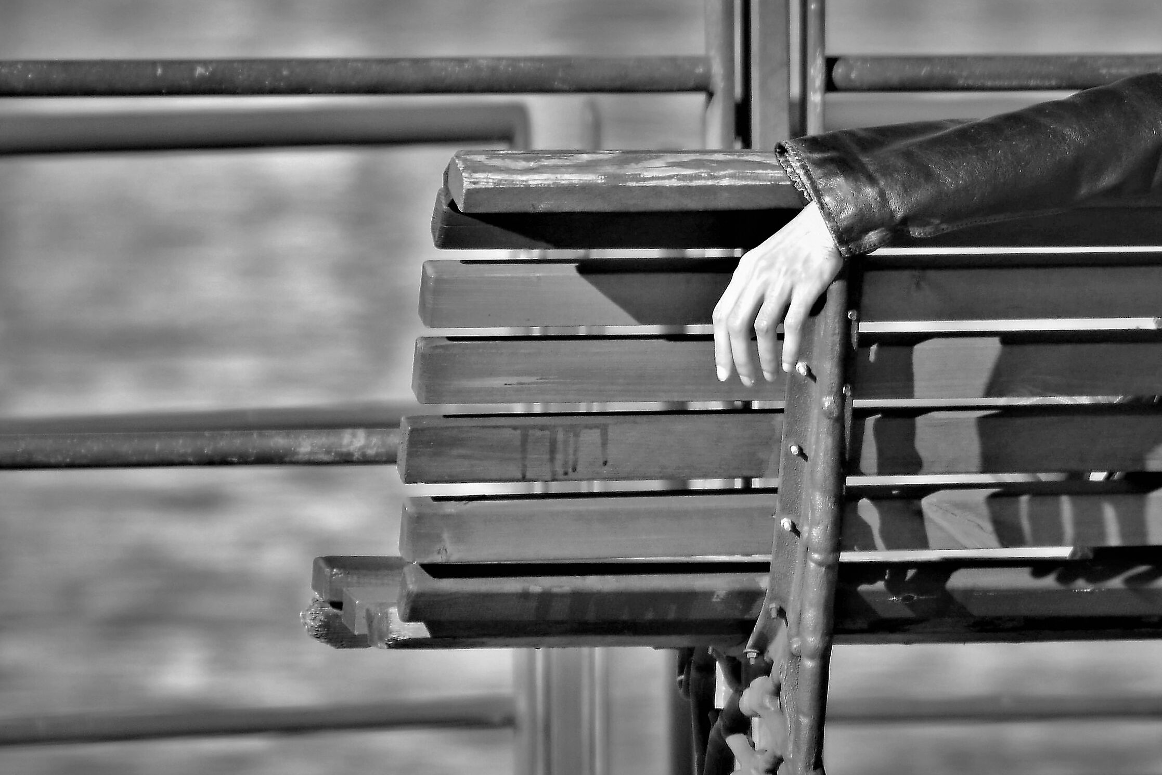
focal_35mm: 314
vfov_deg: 4.4
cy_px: 396
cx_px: 574
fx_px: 10121
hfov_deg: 6.6
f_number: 4.8
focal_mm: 195
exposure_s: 1/1250
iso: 200
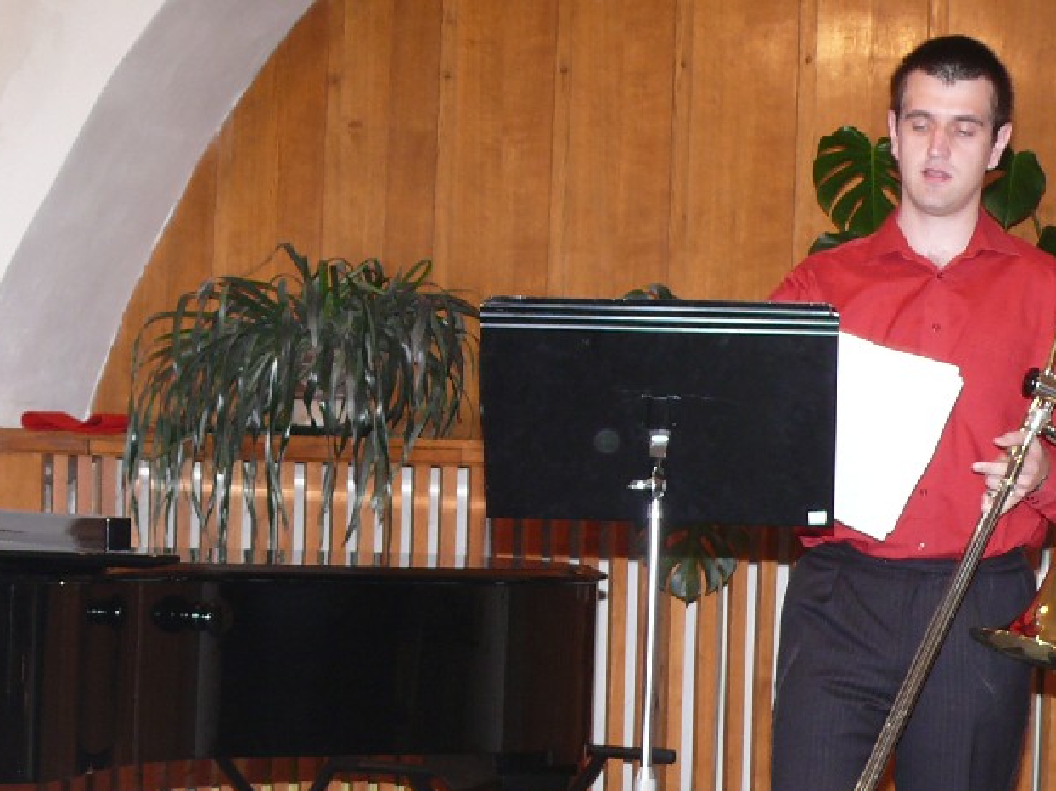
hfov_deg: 17.8
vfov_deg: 13.4
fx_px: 3354
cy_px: 547
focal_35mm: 110
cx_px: 261
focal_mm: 9.8
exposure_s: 1/30
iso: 100
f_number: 3.2
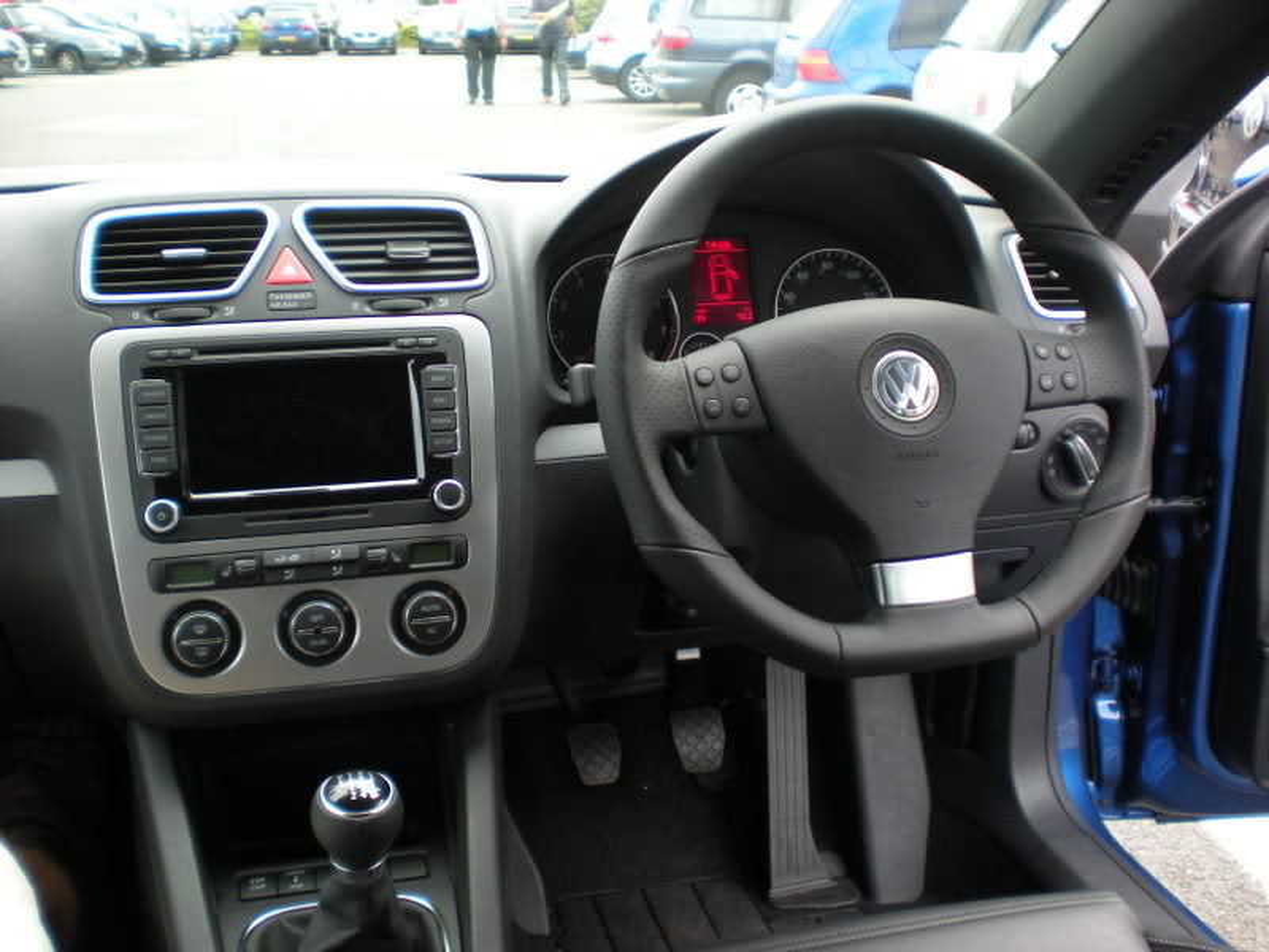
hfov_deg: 49.0
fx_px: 1393
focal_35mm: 38
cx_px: 634
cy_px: 476
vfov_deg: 37.7
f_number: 3.1
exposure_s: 1/63.7
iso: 79
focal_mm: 6.3
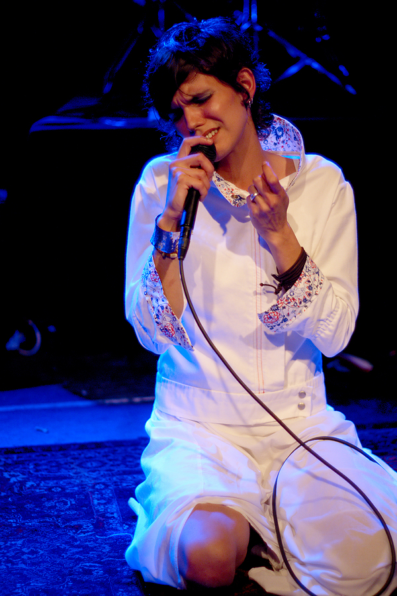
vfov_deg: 27.0
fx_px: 1241
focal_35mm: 75
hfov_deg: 18.2
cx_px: 198
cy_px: 298
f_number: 1.4
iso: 400
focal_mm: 50
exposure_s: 1/60
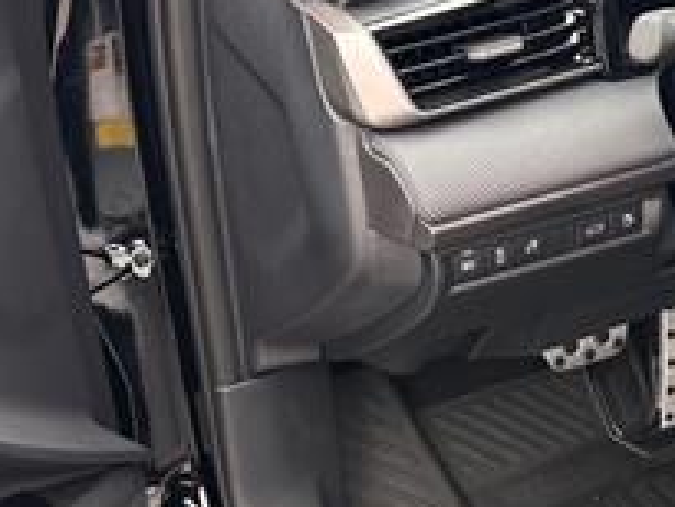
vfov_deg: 19.3
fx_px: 1463
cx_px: 573
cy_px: 444
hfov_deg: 25.4
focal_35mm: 75
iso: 125
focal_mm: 6.86
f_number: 1.78
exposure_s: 1/121
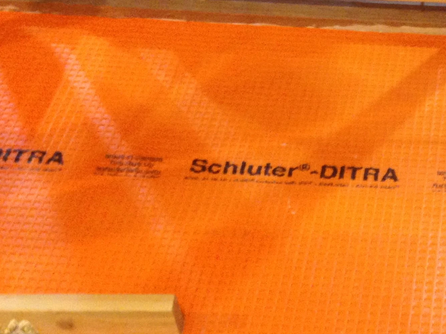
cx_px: 471
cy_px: 220
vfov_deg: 18.2
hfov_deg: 22.9
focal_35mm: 81
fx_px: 1043
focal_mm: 4.12
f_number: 2.4
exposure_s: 1/20
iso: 250
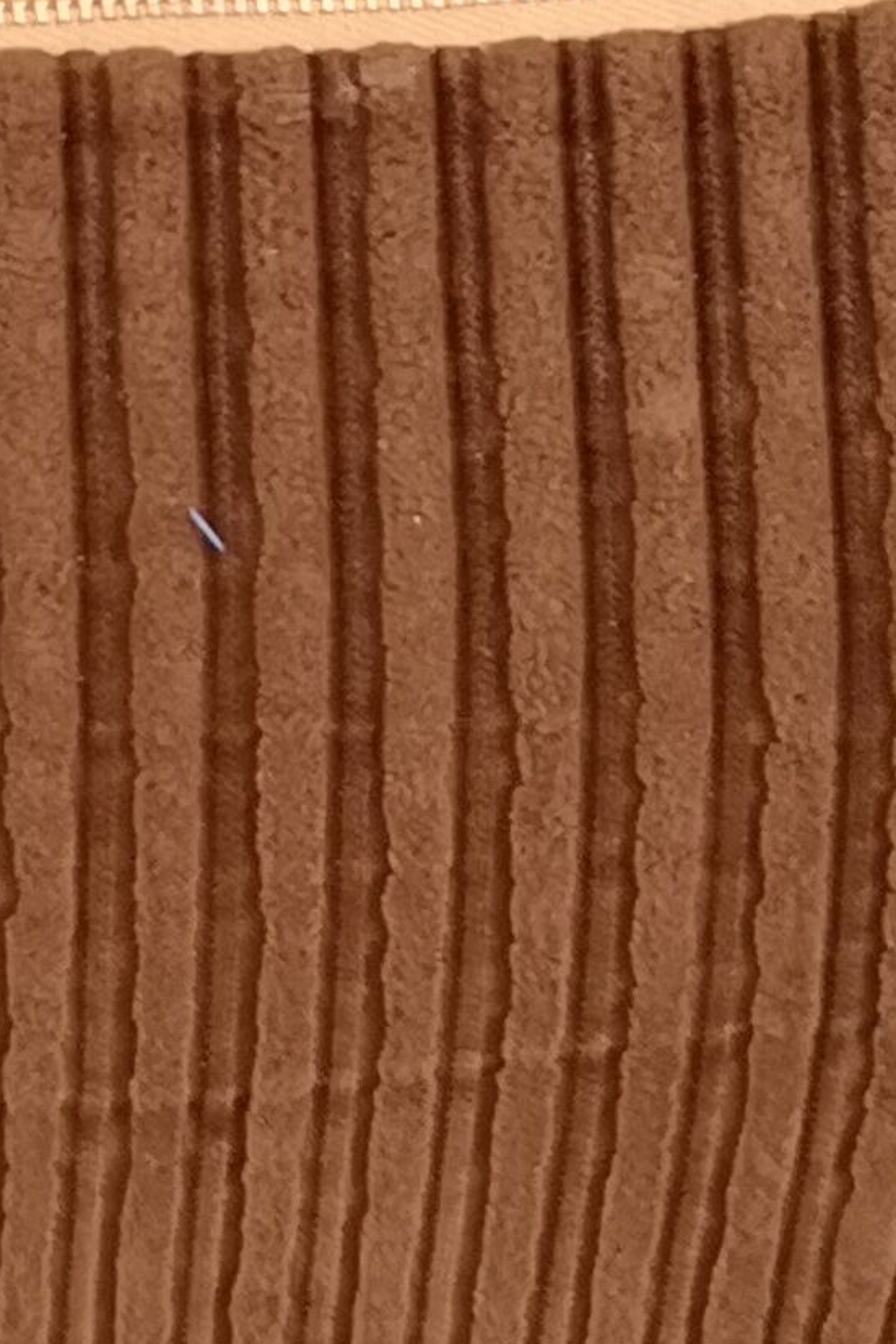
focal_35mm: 124
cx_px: -426
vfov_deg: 16.3
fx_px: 4627
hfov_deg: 10.7
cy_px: 168
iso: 1600
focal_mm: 5.58
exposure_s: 1/16.7
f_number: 1.8
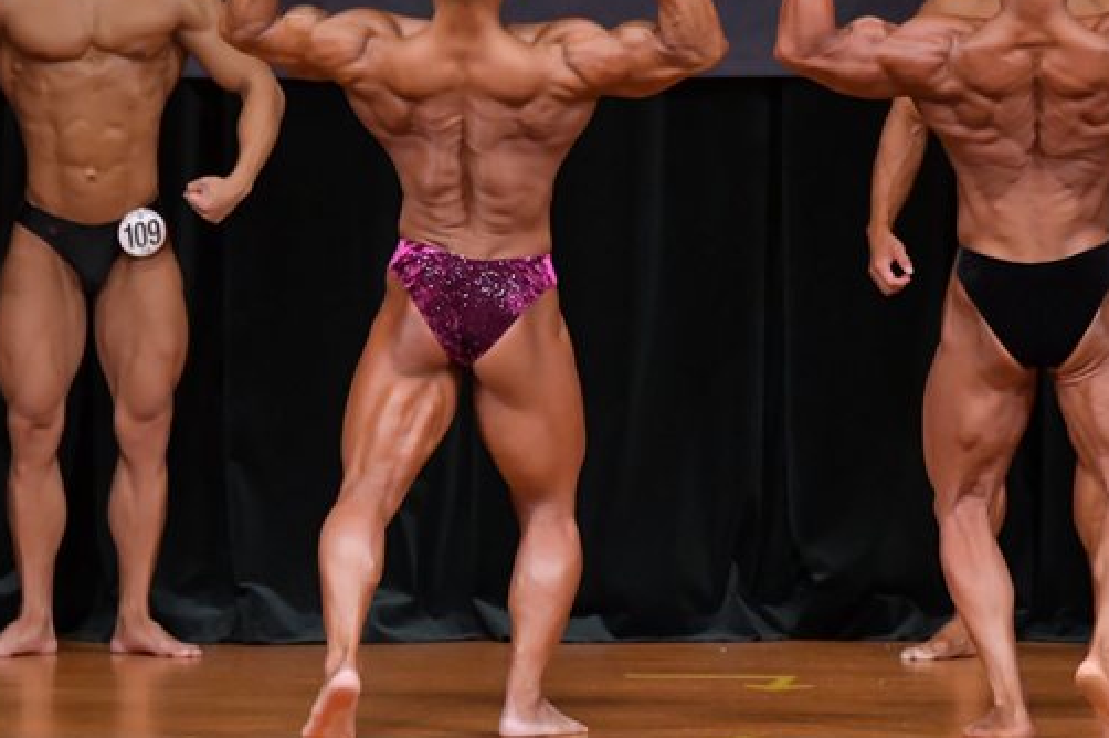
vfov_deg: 3.1
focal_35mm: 440
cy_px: 259
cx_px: 719
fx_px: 13545
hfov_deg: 4.7
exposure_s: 1/400
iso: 4000
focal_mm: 190
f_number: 5.6
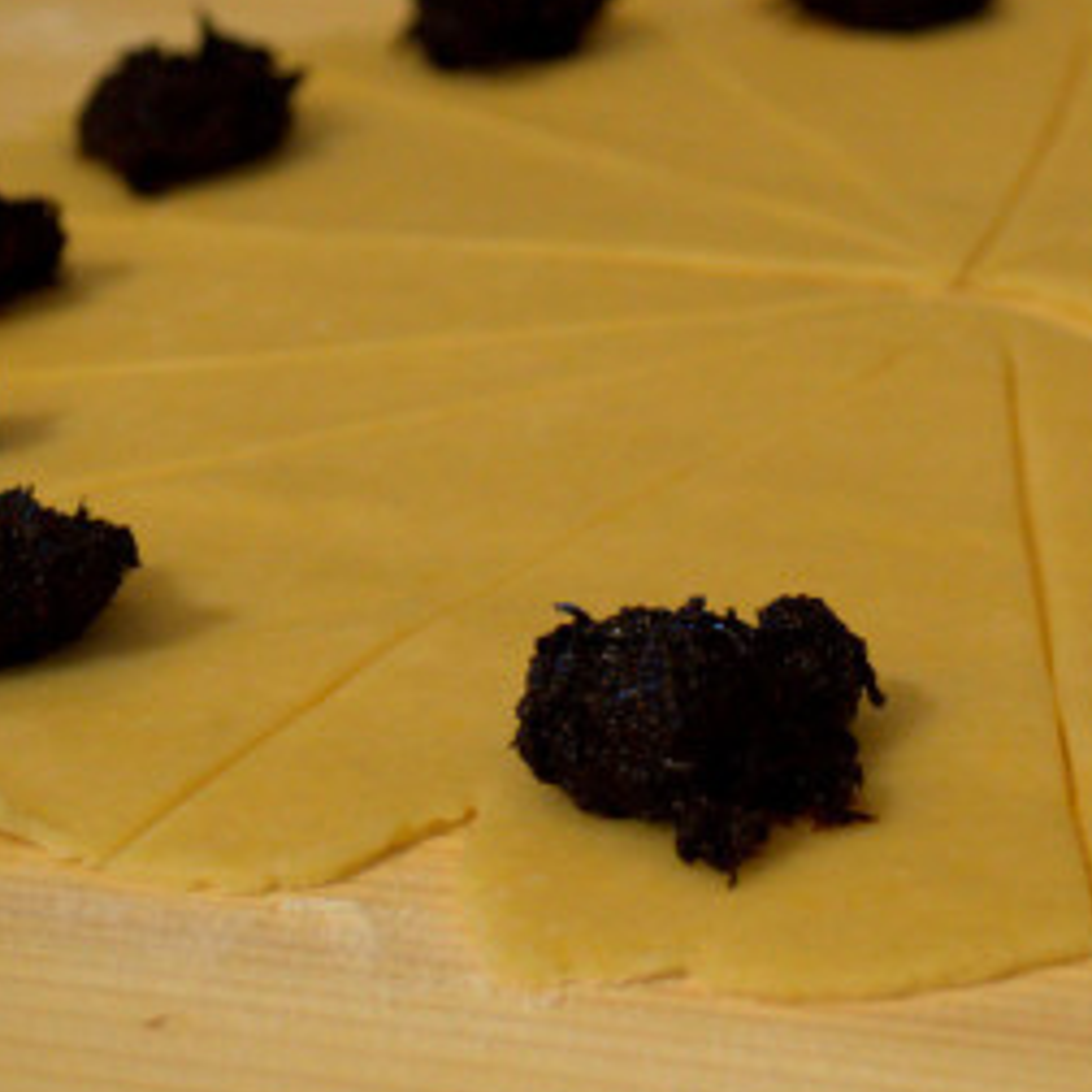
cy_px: 384
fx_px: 3962
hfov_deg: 15.6
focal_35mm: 111
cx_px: 893
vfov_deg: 15.7
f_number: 5.3
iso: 1400
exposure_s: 1/60
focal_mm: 40
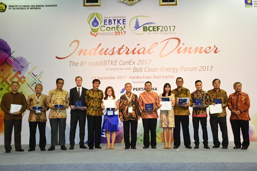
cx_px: 128
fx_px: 246
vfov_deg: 38.3
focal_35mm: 34
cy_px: 86
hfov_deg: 55.1
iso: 400
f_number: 4
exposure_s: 1/20
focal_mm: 23
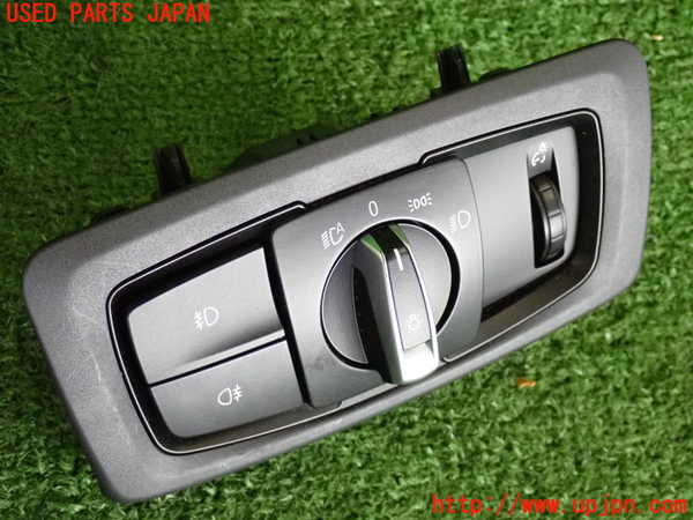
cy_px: 260
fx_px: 1642
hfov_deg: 23.8
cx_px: 346
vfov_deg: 18.0
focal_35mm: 82
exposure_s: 1/125
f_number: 4.3
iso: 1600
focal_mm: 14.62
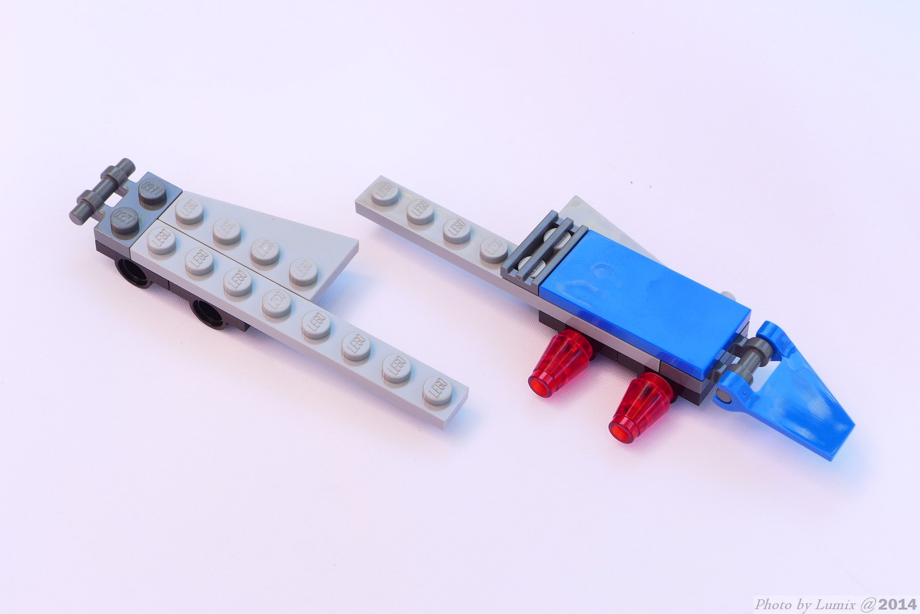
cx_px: 460
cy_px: 307
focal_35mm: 70
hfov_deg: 28.8
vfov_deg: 19.5
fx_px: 1789
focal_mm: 13.7
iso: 80
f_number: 4.5
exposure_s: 1/50
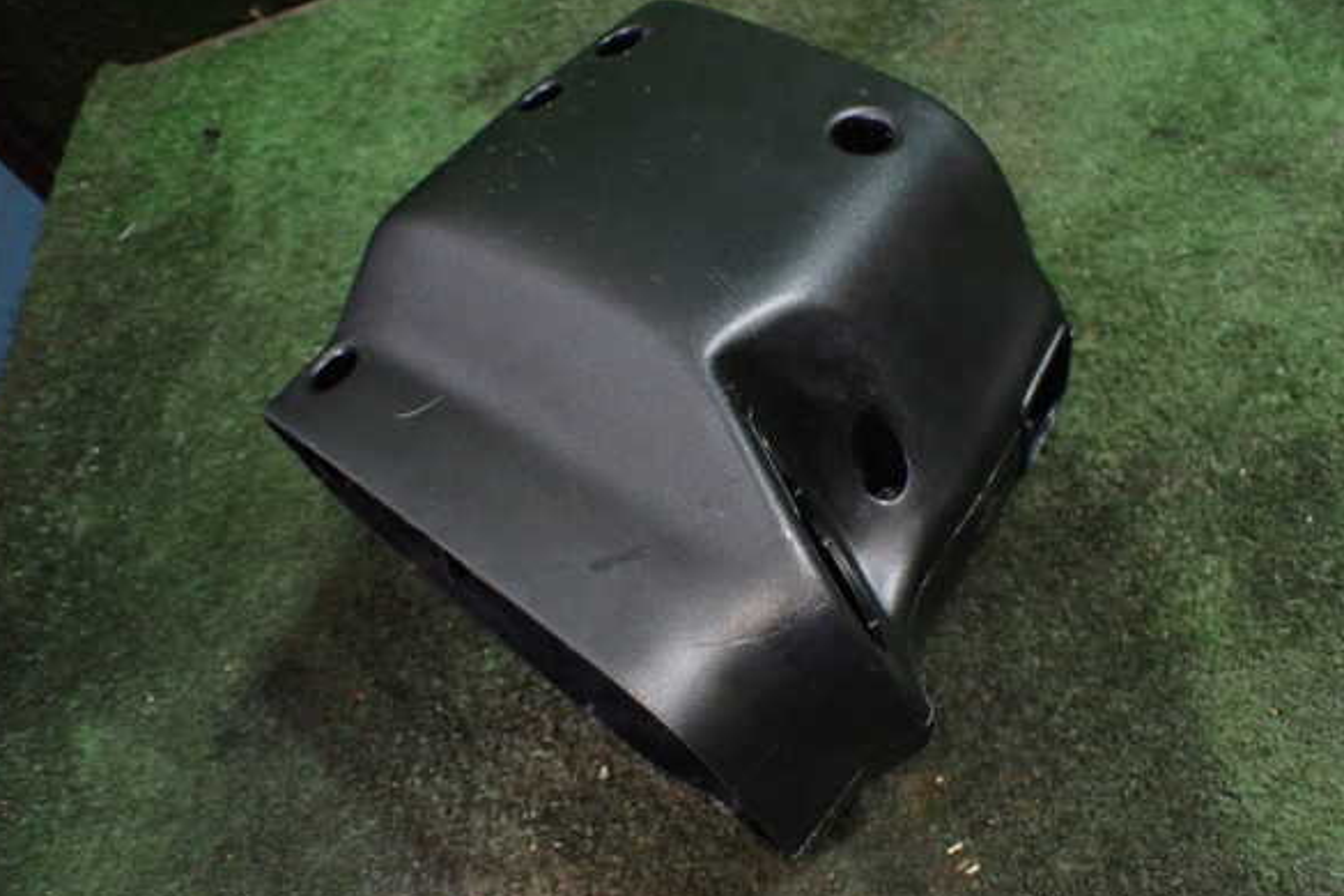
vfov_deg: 41.1
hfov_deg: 58.7
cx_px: 659
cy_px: 453
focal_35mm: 32
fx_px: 1195
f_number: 2.3
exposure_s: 1/100
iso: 800
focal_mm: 5.4
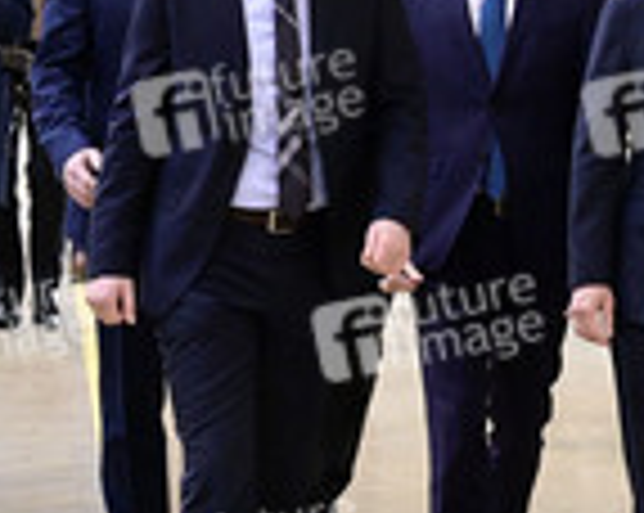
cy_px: 216
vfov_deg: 7.5
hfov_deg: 9.2
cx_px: 759
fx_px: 3940
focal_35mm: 207
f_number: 3.2
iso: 6400
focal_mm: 70
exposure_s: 1/320
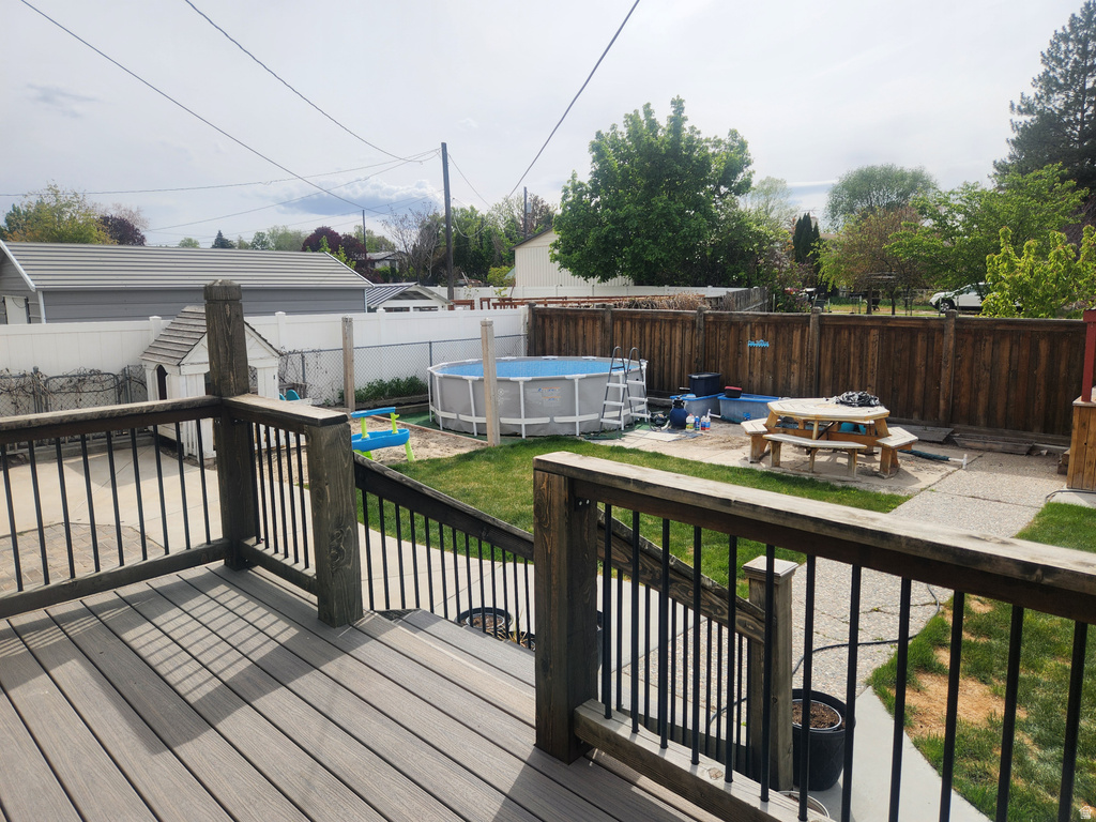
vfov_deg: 58.9
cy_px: 411
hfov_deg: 73.9
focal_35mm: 23
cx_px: 548
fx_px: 728
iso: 20
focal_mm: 5.4
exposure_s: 1/2782
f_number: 1.8
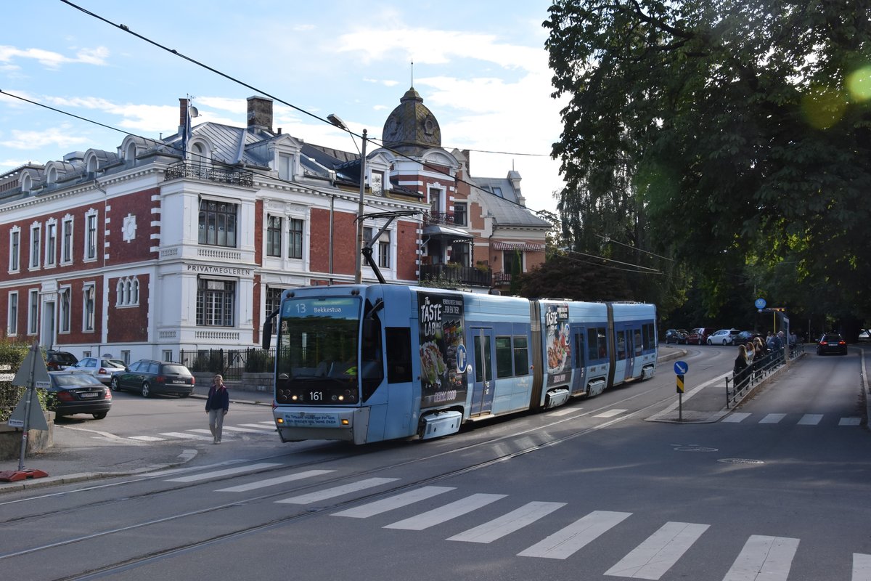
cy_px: 290
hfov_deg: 49.6
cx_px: 436
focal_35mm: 39
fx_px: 944
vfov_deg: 34.2
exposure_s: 1/500
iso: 640
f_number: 8
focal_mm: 26
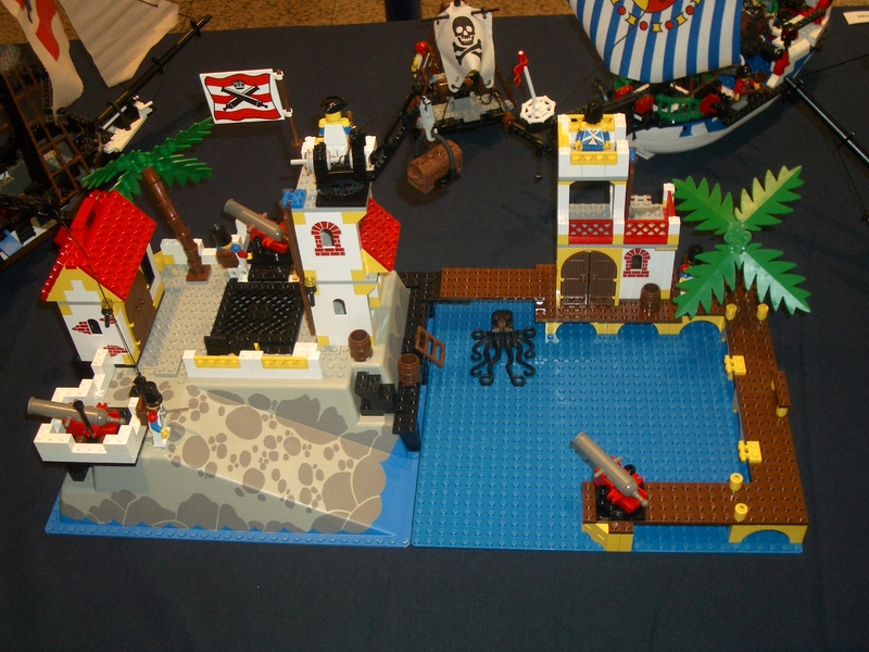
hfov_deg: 45.8
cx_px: 434
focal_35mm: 41
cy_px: 326
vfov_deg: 35.1
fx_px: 1029
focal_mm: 6.8
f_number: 2.8
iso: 100
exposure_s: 1/60
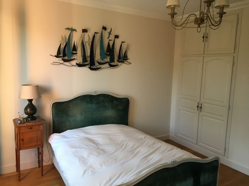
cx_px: 124
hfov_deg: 61.7
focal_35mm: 29
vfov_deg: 48.2
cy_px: 93
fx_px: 209
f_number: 2.2
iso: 40
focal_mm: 4.15
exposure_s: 1/33
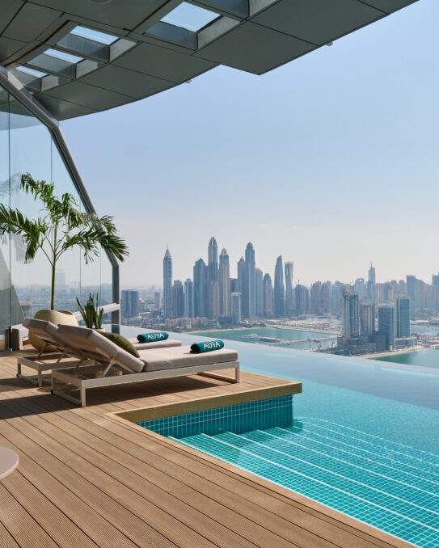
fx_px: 552
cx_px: 272
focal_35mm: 34
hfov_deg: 43.1
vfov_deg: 52.8
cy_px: 273
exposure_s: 1/250
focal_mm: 24
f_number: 14
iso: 100
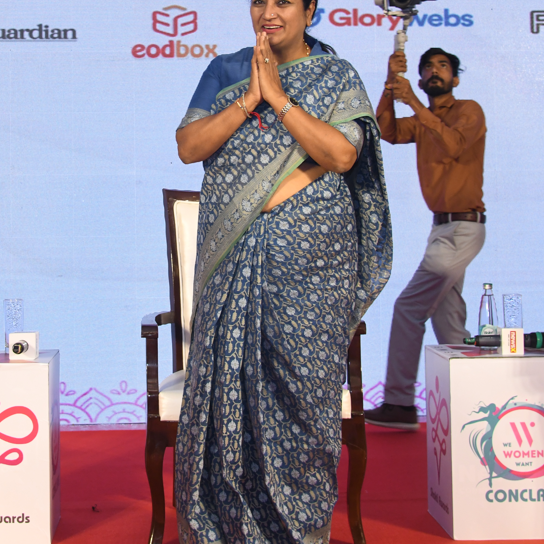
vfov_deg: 23.8
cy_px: 168
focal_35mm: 72
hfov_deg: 23.8
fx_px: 1280
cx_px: 146
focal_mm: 30
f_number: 5
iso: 1250
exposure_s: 1/125
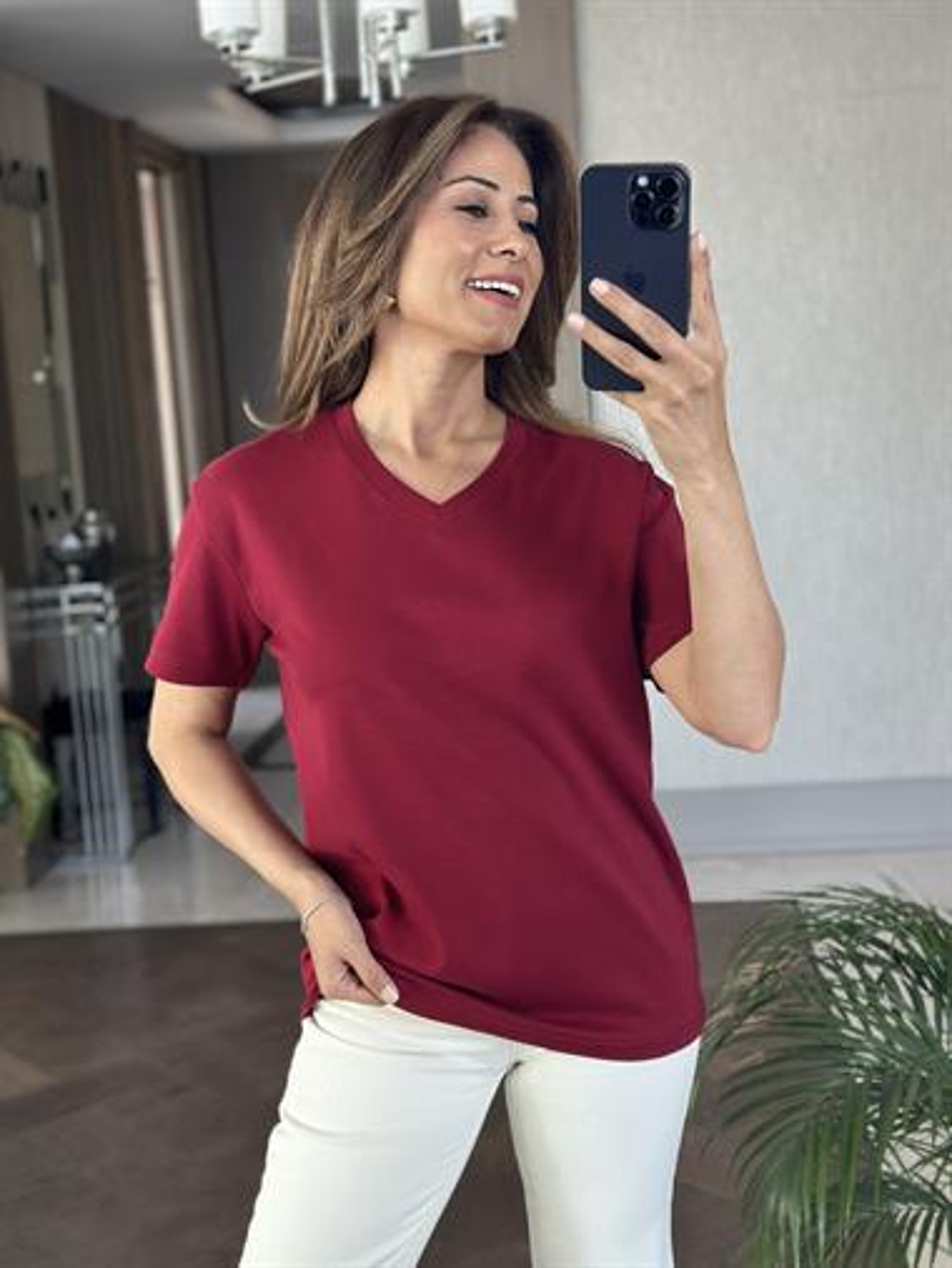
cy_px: 634
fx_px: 1759
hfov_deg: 30.3
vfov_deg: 39.6
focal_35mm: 48
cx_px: 476
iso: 125
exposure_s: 1/75
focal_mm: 6.86
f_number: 1.78
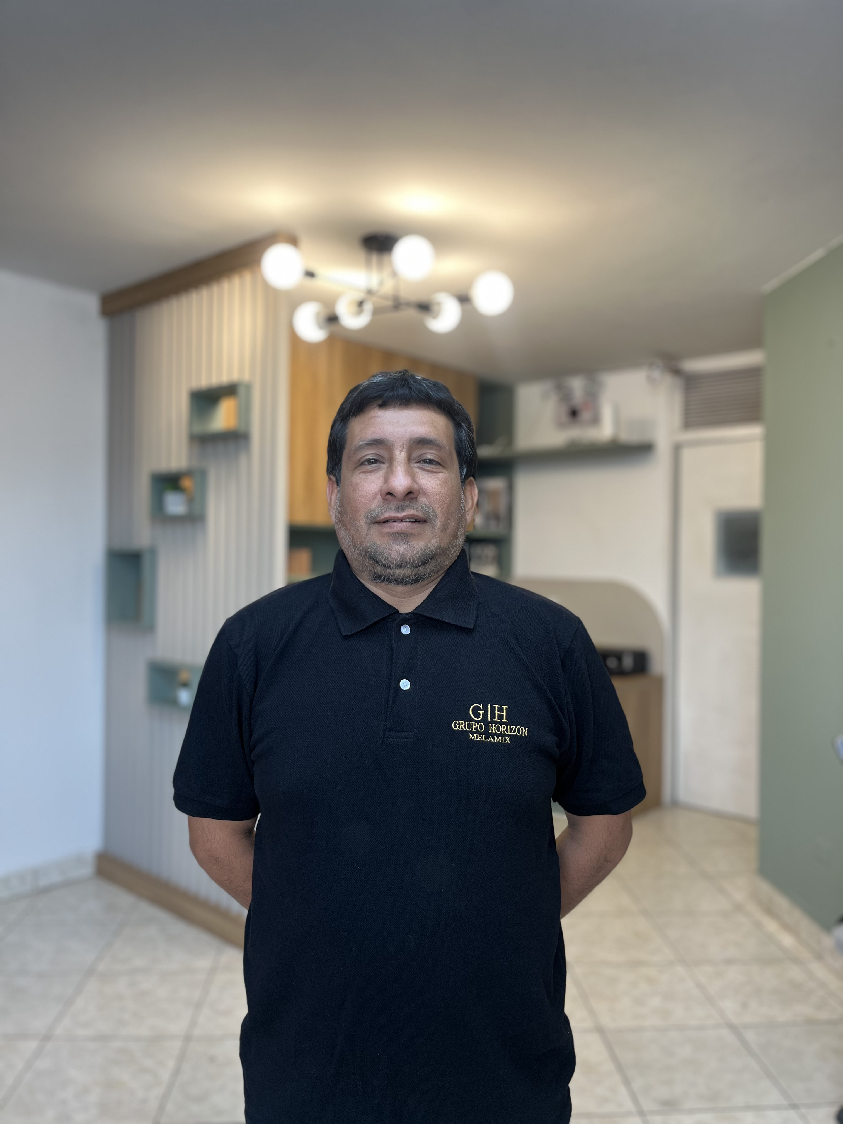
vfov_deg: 67.3
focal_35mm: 26
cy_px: 562
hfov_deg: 53.1
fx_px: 844
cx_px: 422
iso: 50
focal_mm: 5.1
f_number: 1.6
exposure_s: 1/120
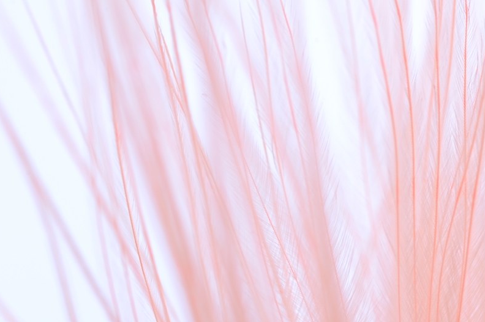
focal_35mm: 265
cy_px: 25
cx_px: 487
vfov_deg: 5.2
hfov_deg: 7.7
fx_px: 3568
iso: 125
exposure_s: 1/160
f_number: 18
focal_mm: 105
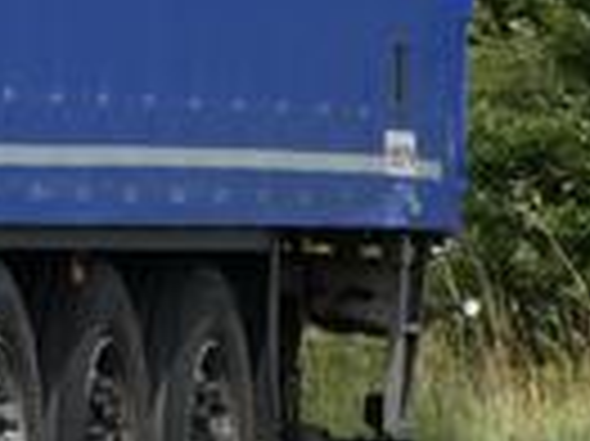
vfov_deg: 1.5
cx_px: -1040
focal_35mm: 979
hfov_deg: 2.0
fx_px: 16671
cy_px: -284
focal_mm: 28.7
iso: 80
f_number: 5.5
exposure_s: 1/250
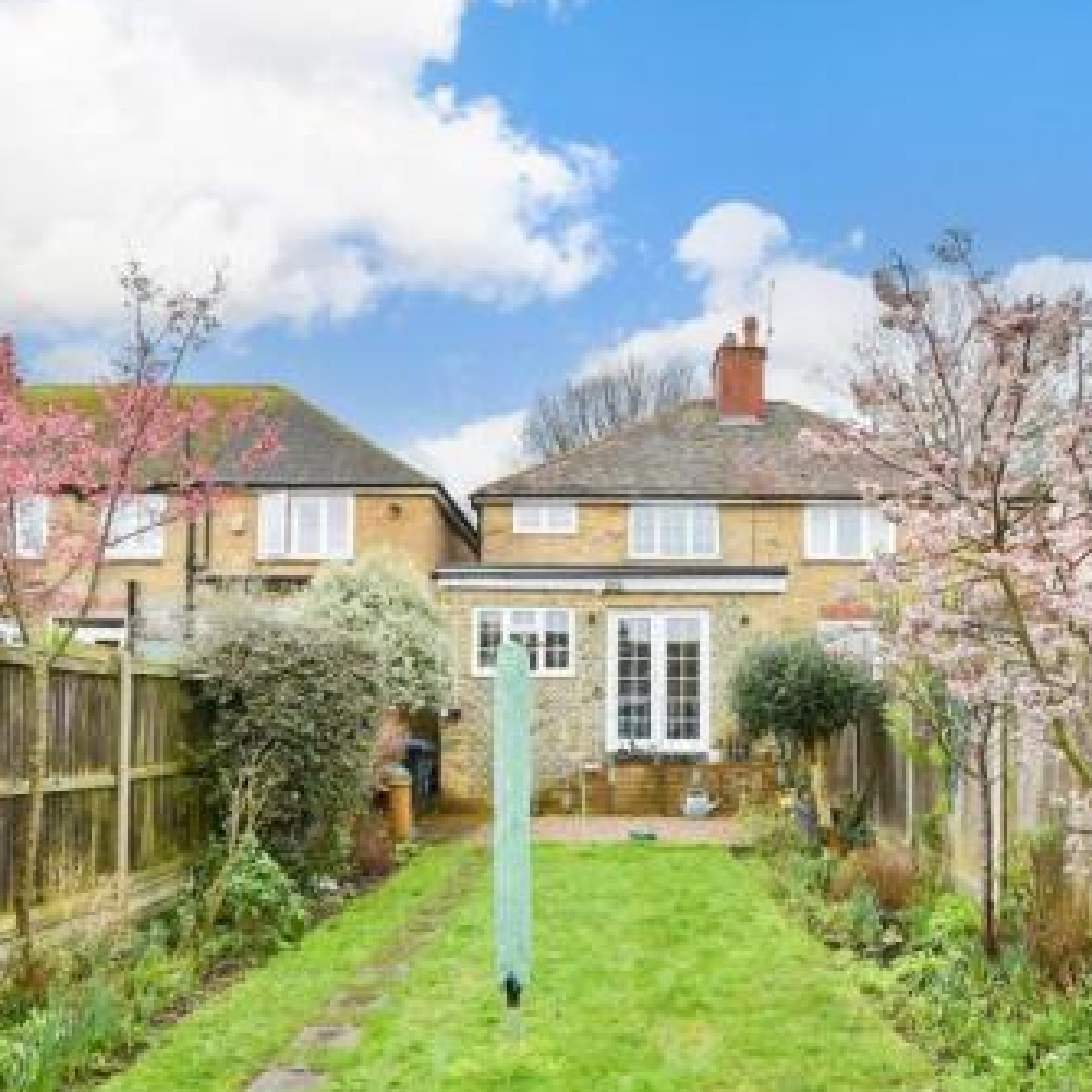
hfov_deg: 62.5
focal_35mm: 25
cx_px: 642
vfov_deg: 61.9
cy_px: 691
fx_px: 892
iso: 1000
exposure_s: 1/320
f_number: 8
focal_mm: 10
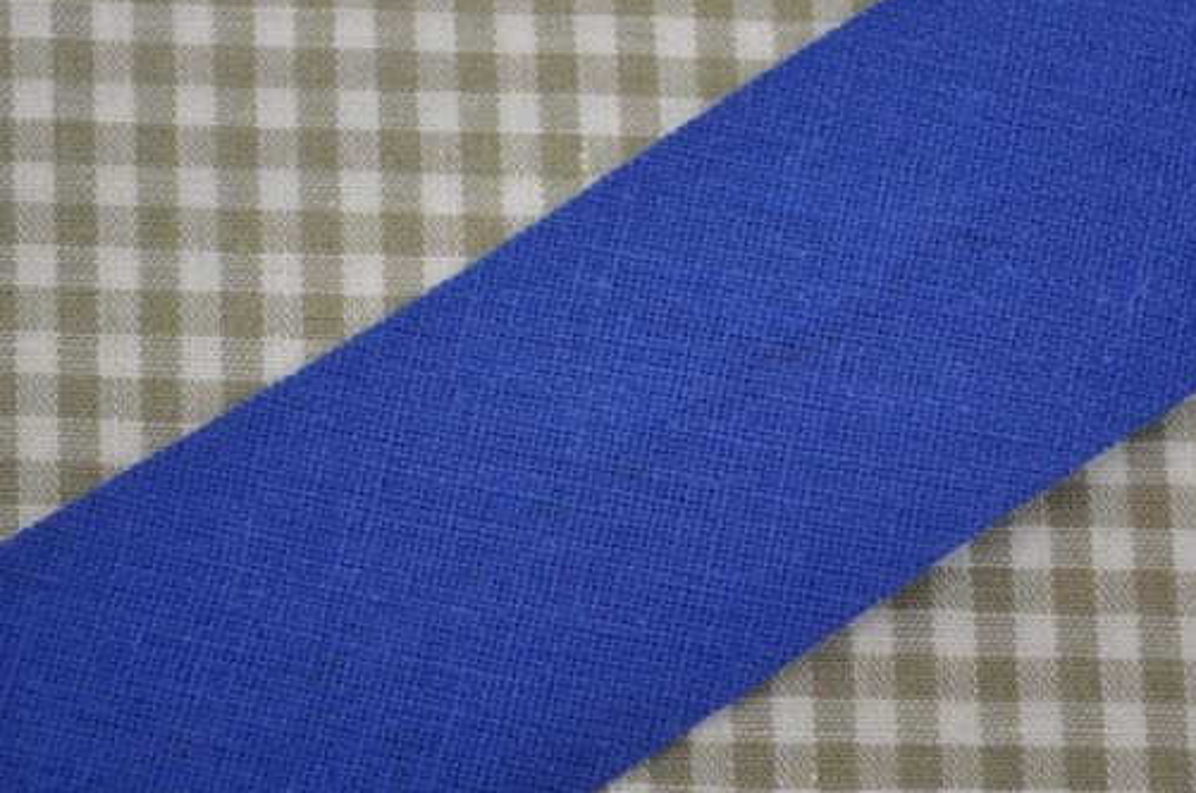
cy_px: 321
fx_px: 3574
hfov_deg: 19.0
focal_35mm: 108
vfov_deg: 12.6
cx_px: 649
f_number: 5.3
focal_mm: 45
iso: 640
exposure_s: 1/60
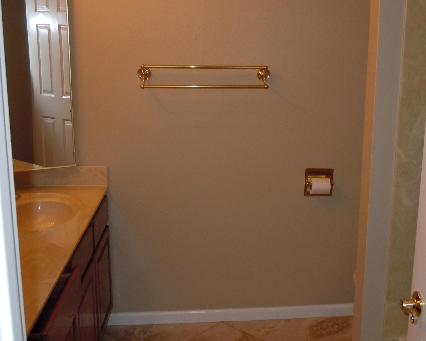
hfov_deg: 40.7
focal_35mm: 45
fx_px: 567
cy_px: 161
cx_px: 278
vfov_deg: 33.4
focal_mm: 5.9
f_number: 4
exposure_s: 1/30
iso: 200
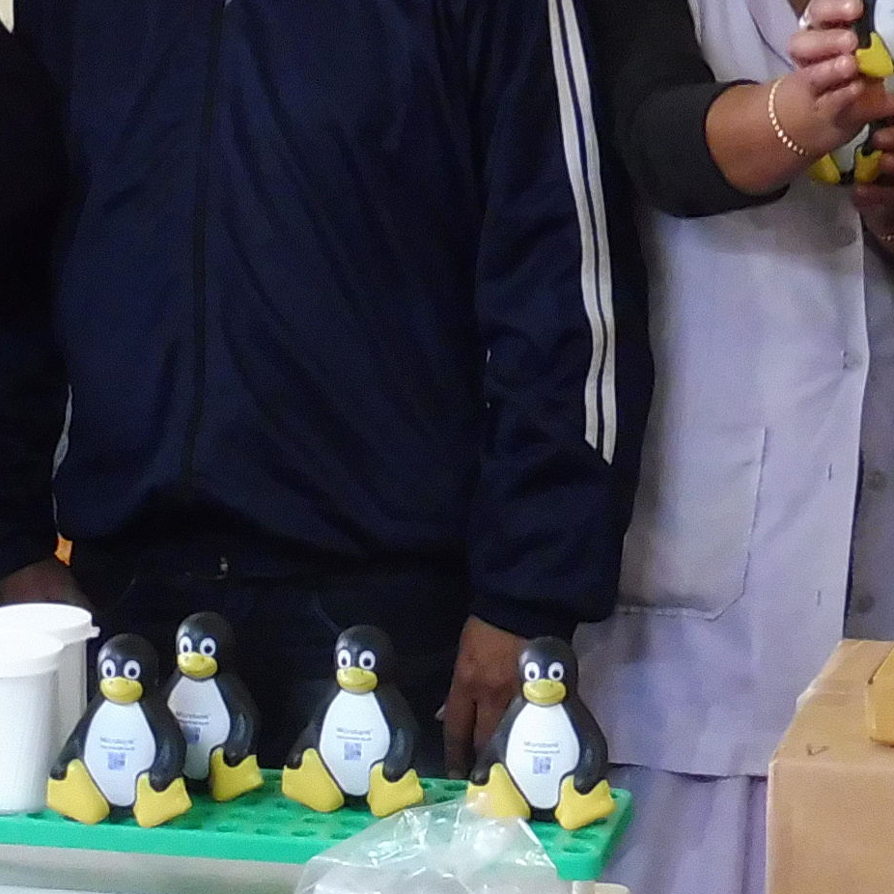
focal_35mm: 132
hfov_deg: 13.2
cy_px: 777
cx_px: 320
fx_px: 3857
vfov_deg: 13.1
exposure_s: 1/15
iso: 400
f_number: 3.6
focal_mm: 5.4
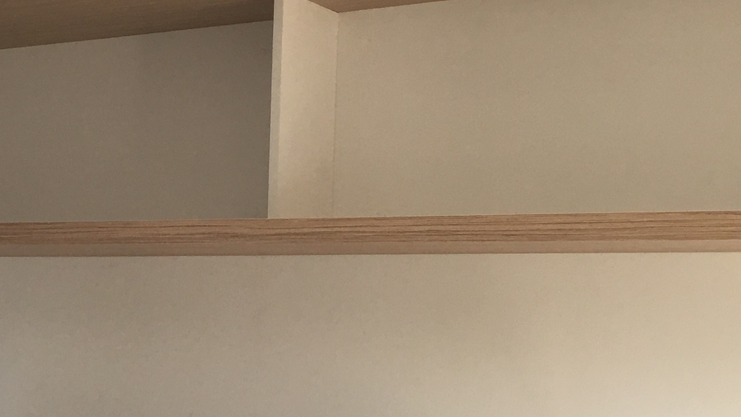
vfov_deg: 16.0
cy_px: 345
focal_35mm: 75
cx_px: 20
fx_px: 1473
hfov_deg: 26.9
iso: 32
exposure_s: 1/33
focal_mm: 4.15
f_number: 2.2
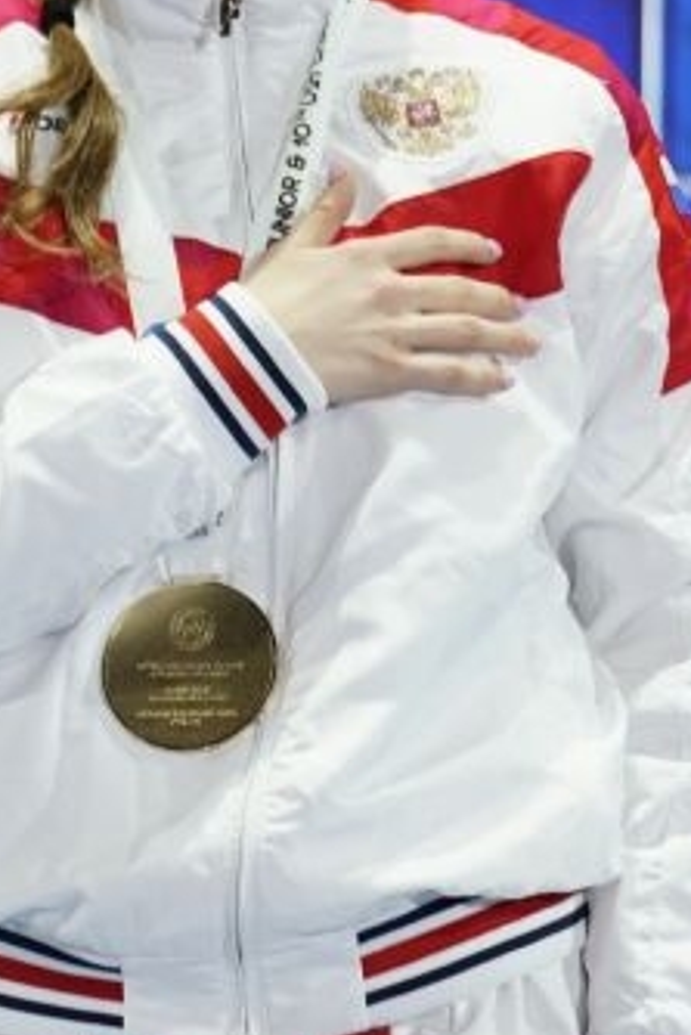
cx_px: 223
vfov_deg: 2.9
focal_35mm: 718
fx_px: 20649
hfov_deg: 1.9
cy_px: 462
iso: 320
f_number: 2.8
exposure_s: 1/250
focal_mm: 200
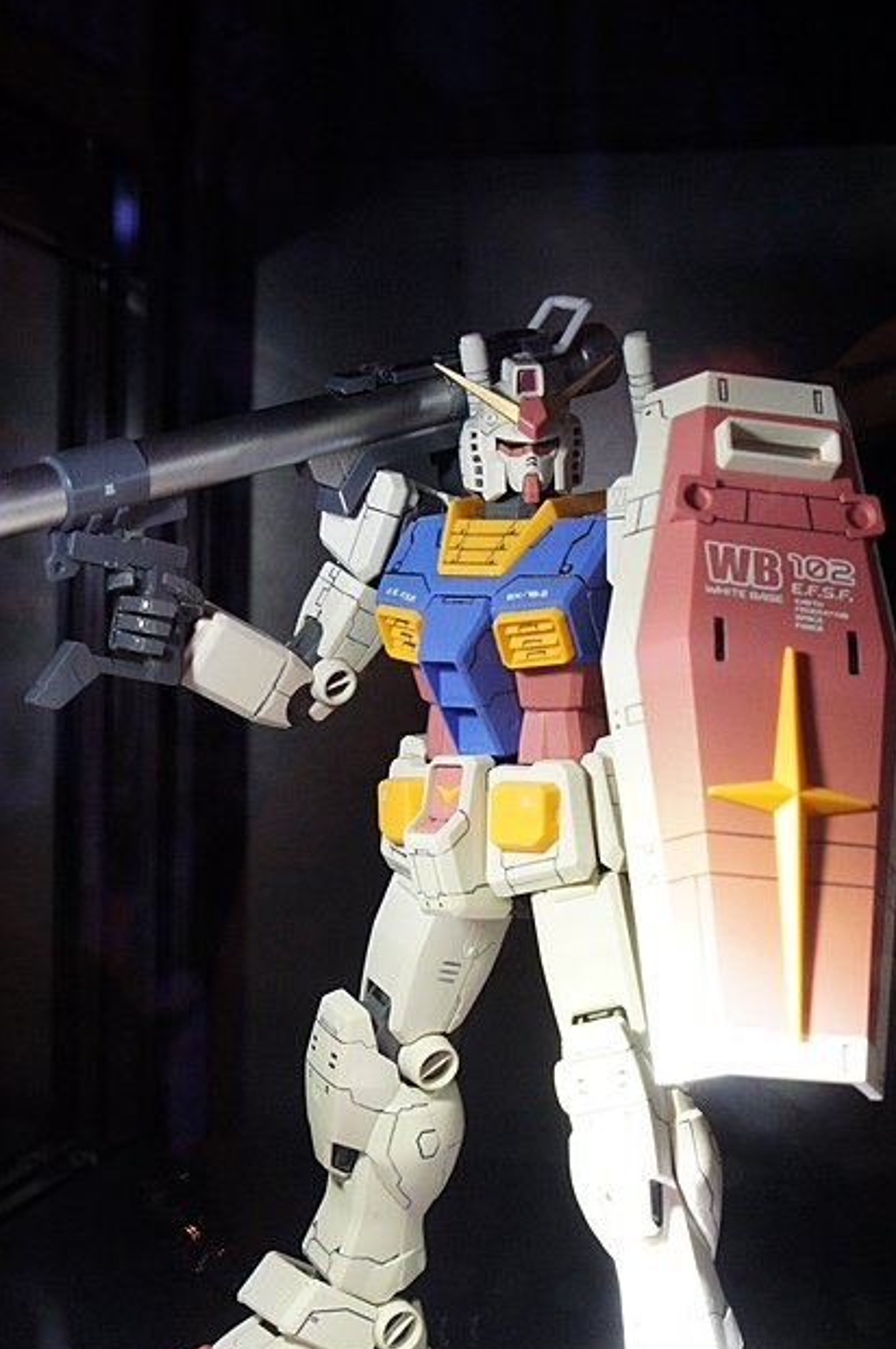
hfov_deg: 22.2
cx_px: 336
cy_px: 822
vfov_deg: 32.8
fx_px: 2282
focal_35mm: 61
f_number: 7.1
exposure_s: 1/50
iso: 1250
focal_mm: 28
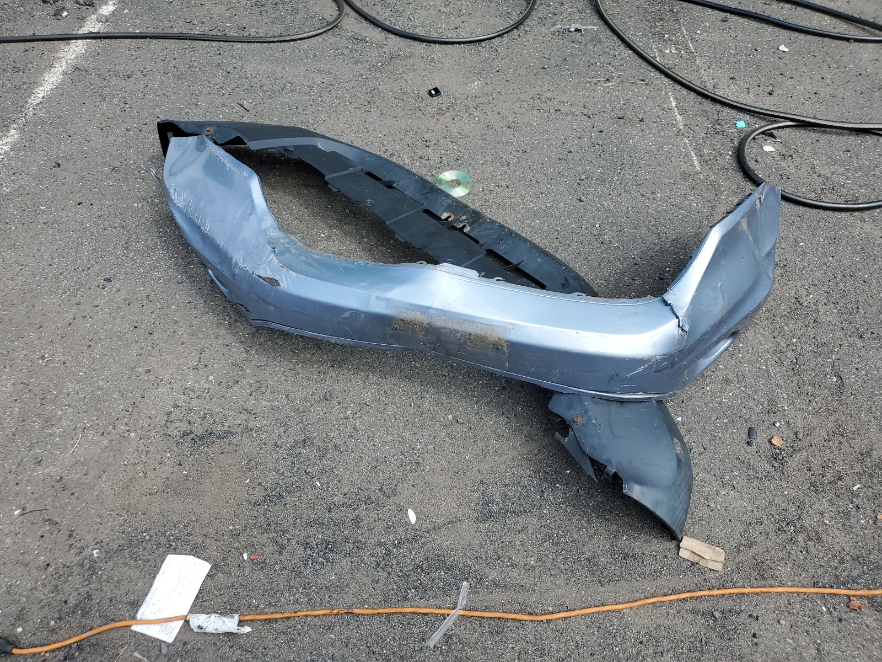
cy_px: 331
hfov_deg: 67.3
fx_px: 662
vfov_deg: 53.1
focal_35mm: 26
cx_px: 441
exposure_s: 1/1250
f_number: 1.5
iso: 50
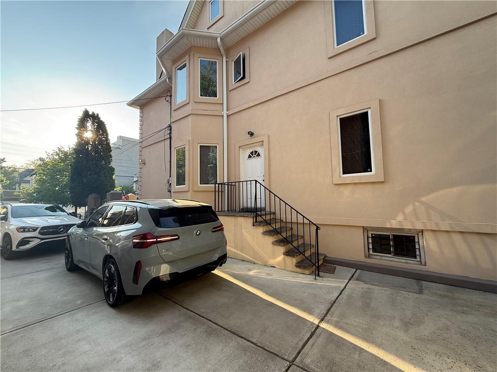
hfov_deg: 102.1
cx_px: 248
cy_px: 186
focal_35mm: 14
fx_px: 201
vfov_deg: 85.7
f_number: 2.2
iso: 50
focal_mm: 2.22
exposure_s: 1/282
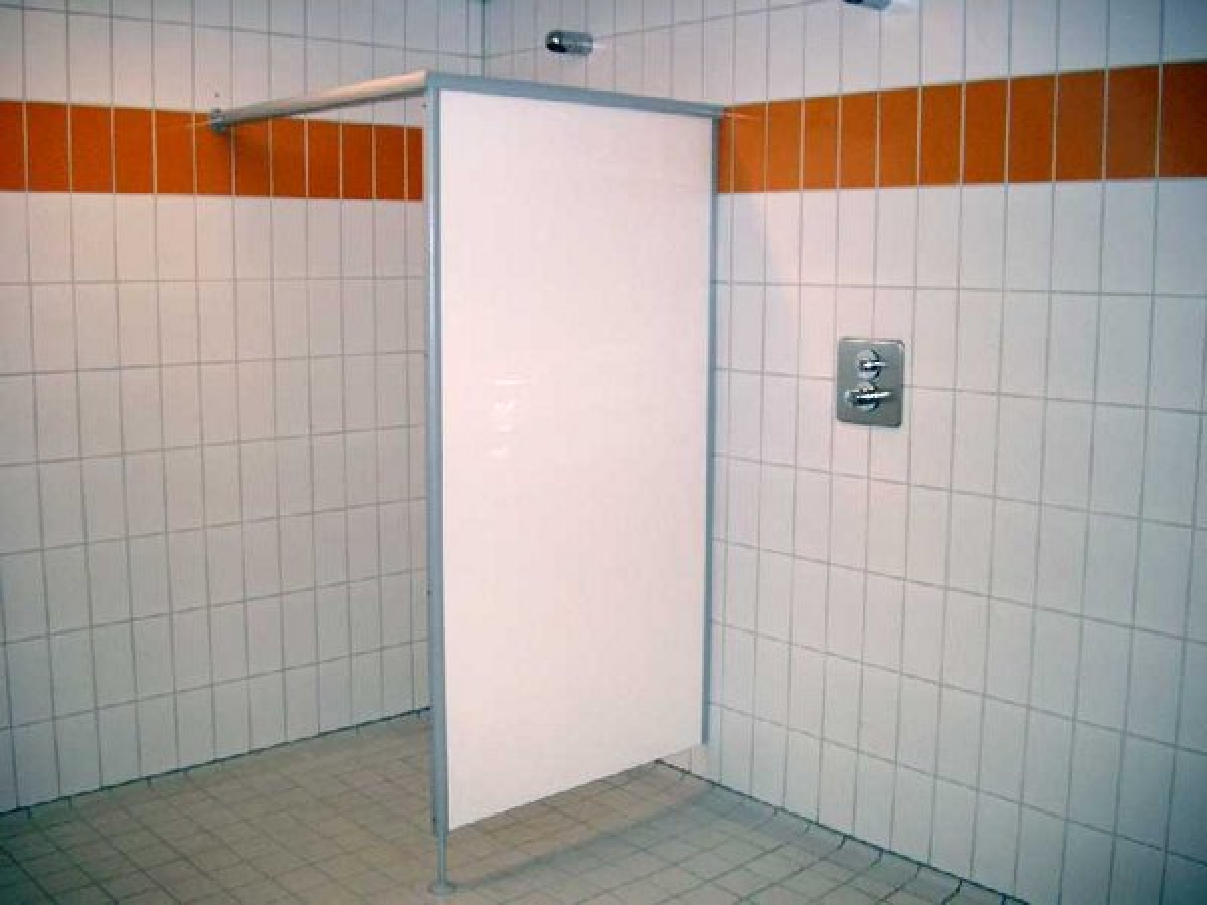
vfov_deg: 38.7
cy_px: 452
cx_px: 604
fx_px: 1290
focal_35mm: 37
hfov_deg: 50.1
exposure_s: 1/60
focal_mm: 7.6
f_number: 2.6
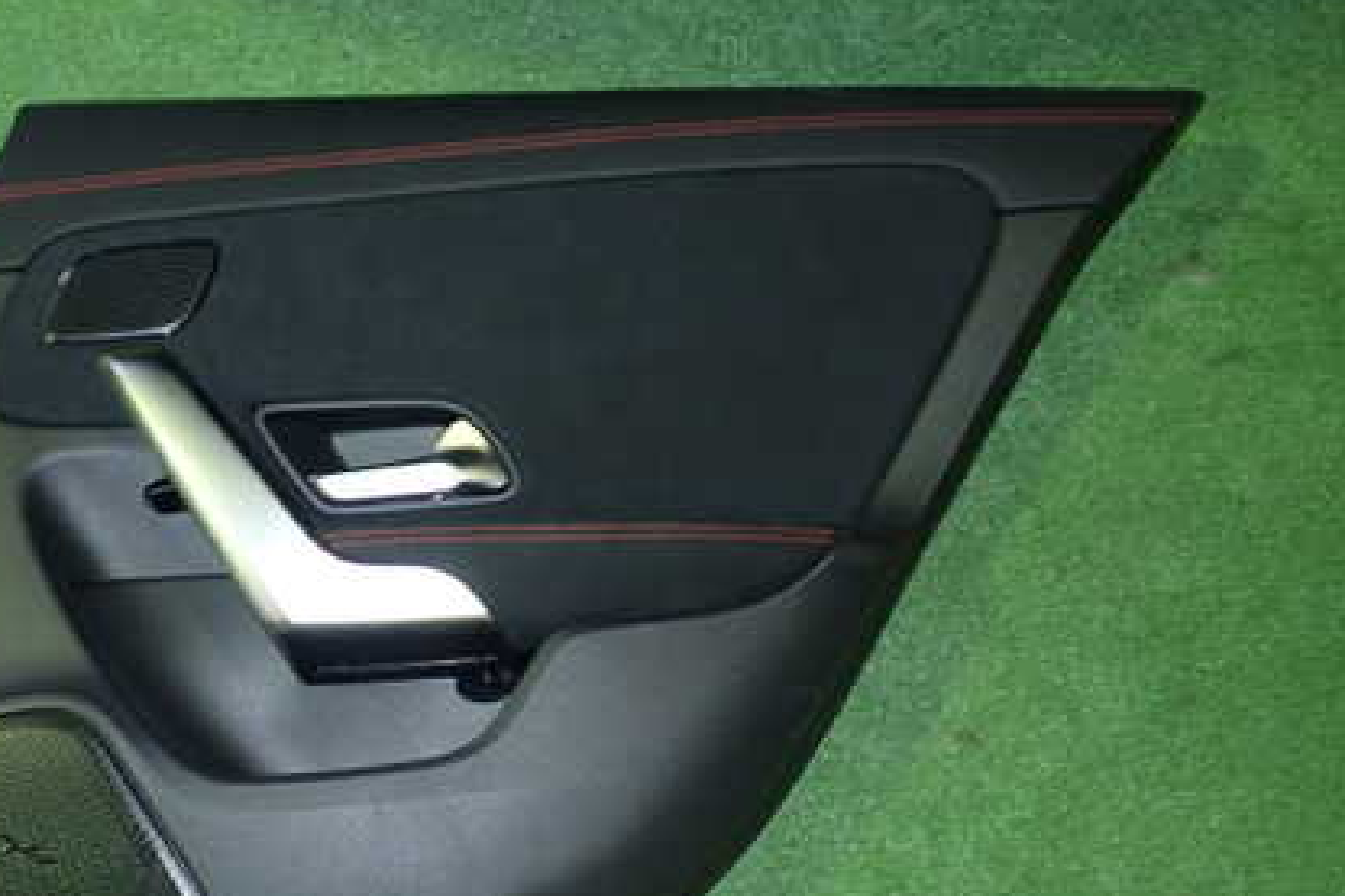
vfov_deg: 28.0
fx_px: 1793
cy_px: 560
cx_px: 459
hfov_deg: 40.7
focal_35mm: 48
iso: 200
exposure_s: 1/30
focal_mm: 5.79
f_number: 2.4
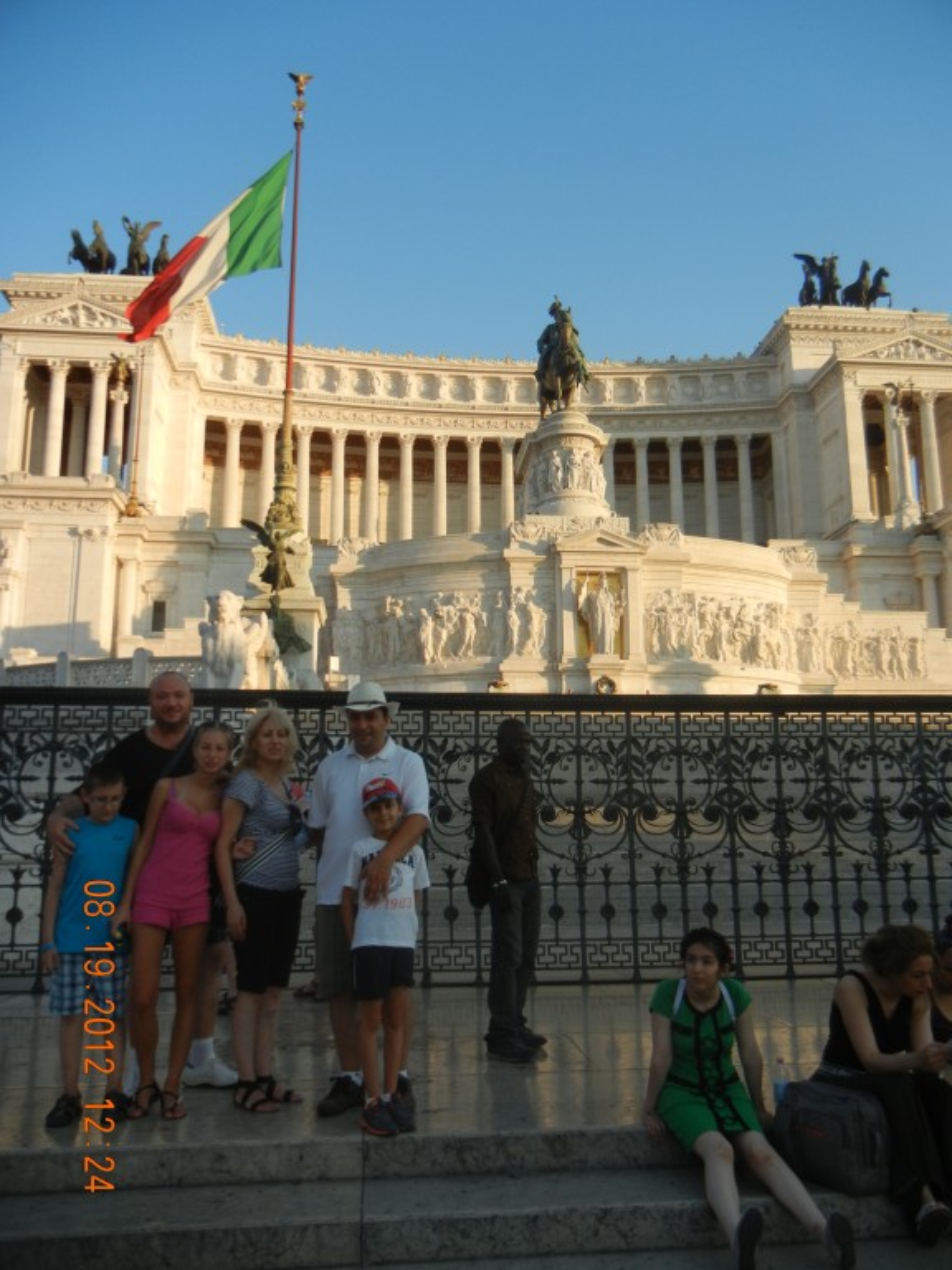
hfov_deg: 46.8
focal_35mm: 30
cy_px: 635
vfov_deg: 60.0
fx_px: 1100
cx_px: 476
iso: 160
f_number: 3.5
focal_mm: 5.4
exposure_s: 1/580
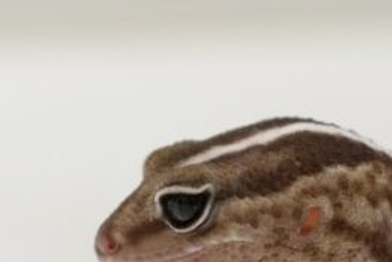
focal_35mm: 237
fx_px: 2582
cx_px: 325
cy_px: 163
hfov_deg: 8.7
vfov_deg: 5.8
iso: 1250
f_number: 2.8
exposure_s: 1/125
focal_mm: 40
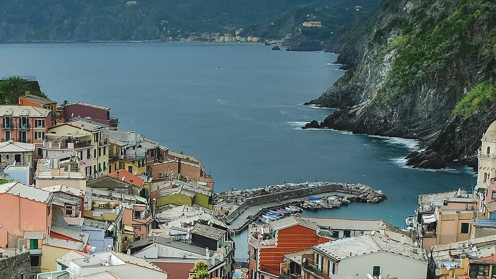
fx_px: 920
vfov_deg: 17.1
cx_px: 41
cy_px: 204
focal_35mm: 70
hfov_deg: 28.9
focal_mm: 18
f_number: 3.6
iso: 200
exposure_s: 2
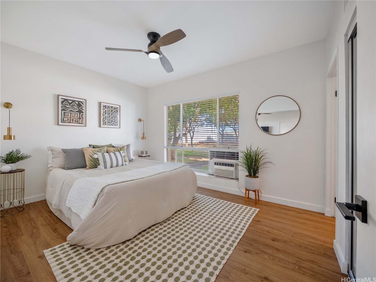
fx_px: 152
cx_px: 188
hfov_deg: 102.1
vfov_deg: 85.7
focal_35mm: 14
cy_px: 141
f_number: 4
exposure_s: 1/400
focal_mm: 7
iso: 320
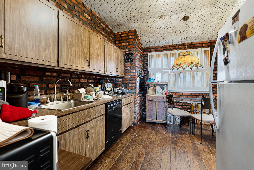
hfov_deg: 96.7
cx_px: 127
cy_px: 85
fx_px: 113
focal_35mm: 16
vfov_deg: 73.8
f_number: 5
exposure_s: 1/2
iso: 125
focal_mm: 16
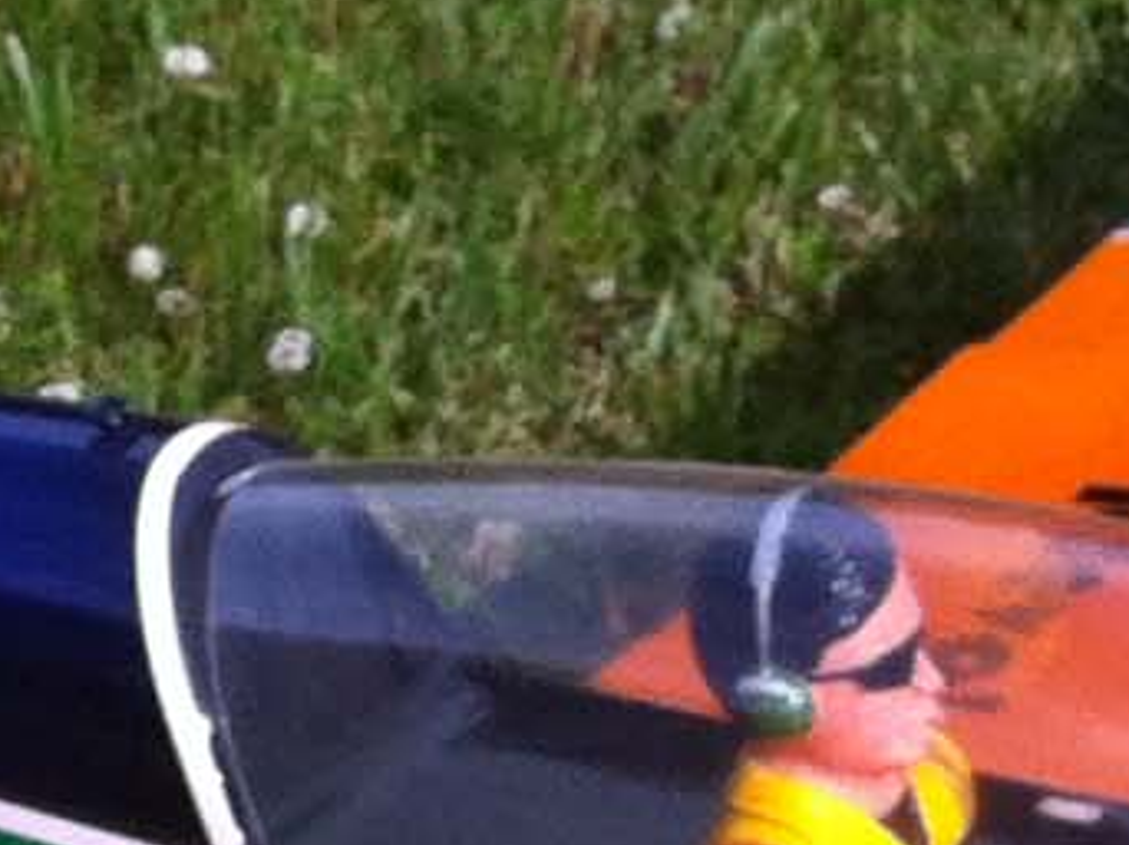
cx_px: -33
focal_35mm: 265
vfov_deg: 5.3
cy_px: 2377
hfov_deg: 7.4
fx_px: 8637
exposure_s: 1/794
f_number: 2.8
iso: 80
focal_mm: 3.85
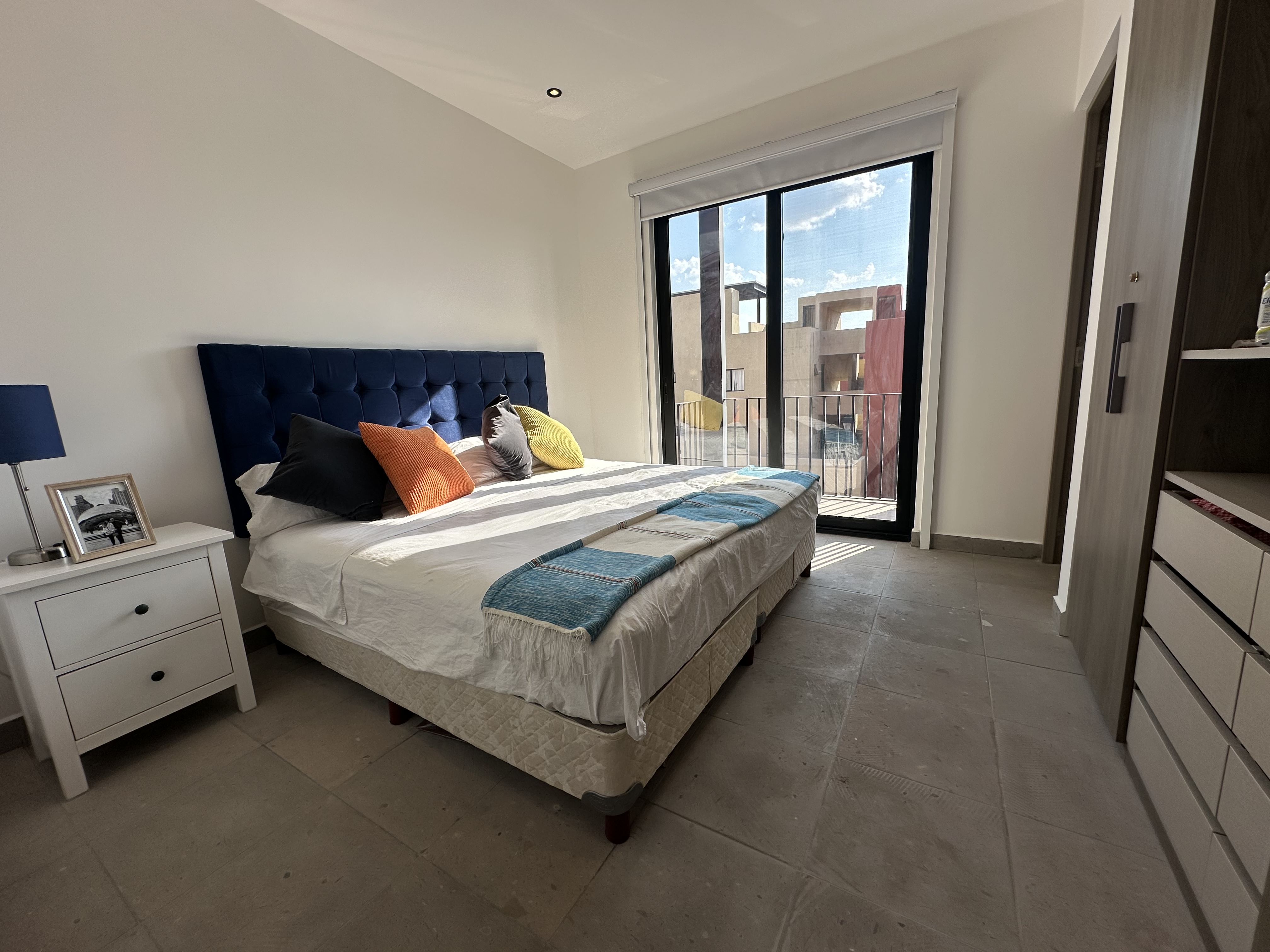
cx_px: 635
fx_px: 514
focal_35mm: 14
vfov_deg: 85.7
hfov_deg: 102.1
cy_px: 476
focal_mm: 2.22
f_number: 2.2
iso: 40
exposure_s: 1/807
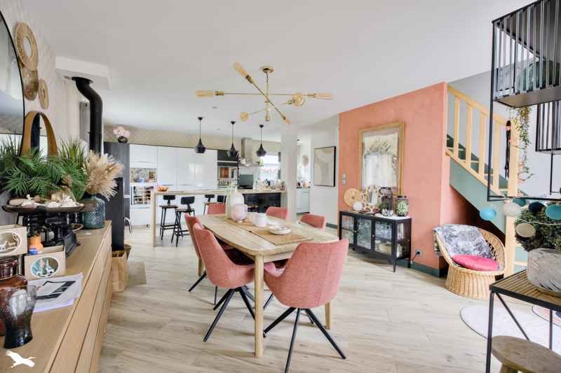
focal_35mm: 16
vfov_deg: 73.7
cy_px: 186
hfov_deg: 96.7
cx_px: 280
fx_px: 249
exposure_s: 1/50
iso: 800
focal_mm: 16
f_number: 8
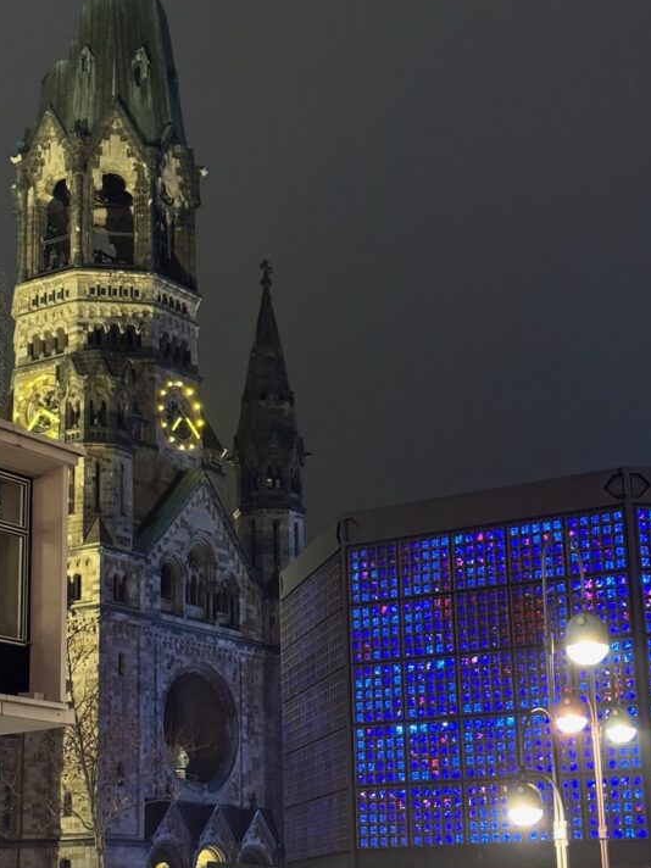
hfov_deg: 21.2
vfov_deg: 28.1
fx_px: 1730
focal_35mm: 69
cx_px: 210
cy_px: 488
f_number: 1.78
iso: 800
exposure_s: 1/20
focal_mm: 6.76
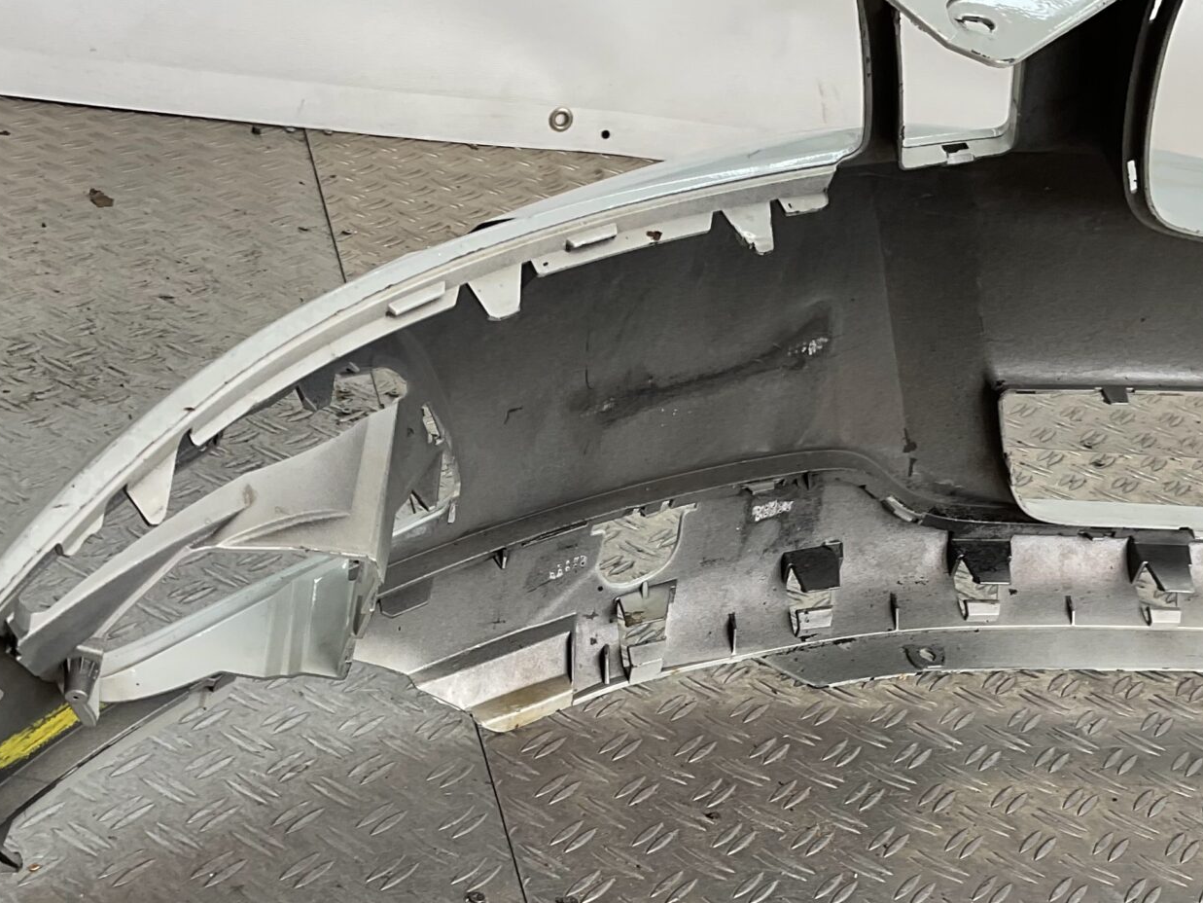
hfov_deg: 32.2
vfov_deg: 23.9
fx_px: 2085
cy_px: 771
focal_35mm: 60
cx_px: 579
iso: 16
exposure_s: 1/140
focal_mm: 3
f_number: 1.8
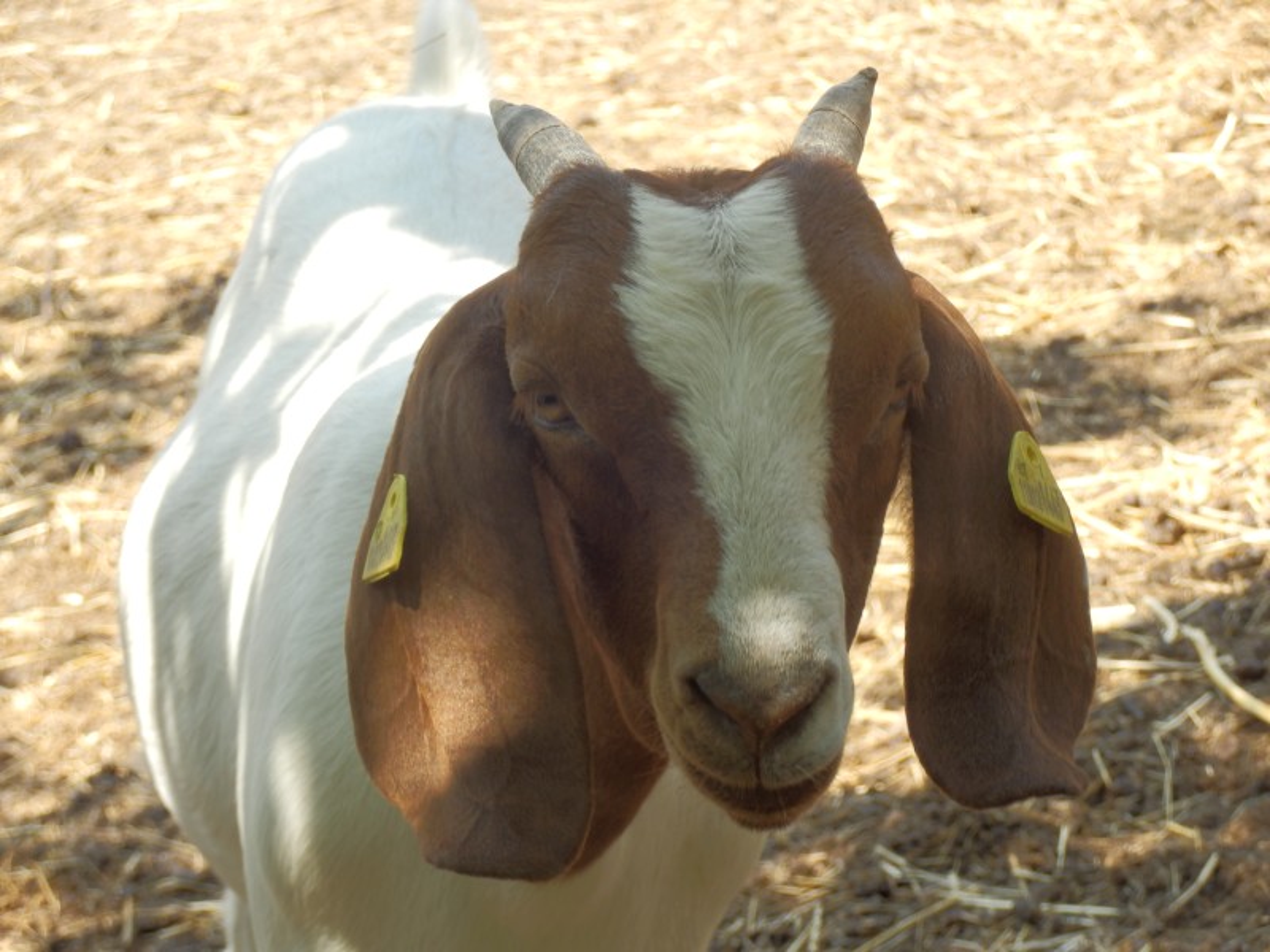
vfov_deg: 10.7
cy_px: 476
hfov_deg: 14.3
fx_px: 5063
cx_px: 635
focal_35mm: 138
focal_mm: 24.4
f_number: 5.8
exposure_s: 1/100
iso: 80
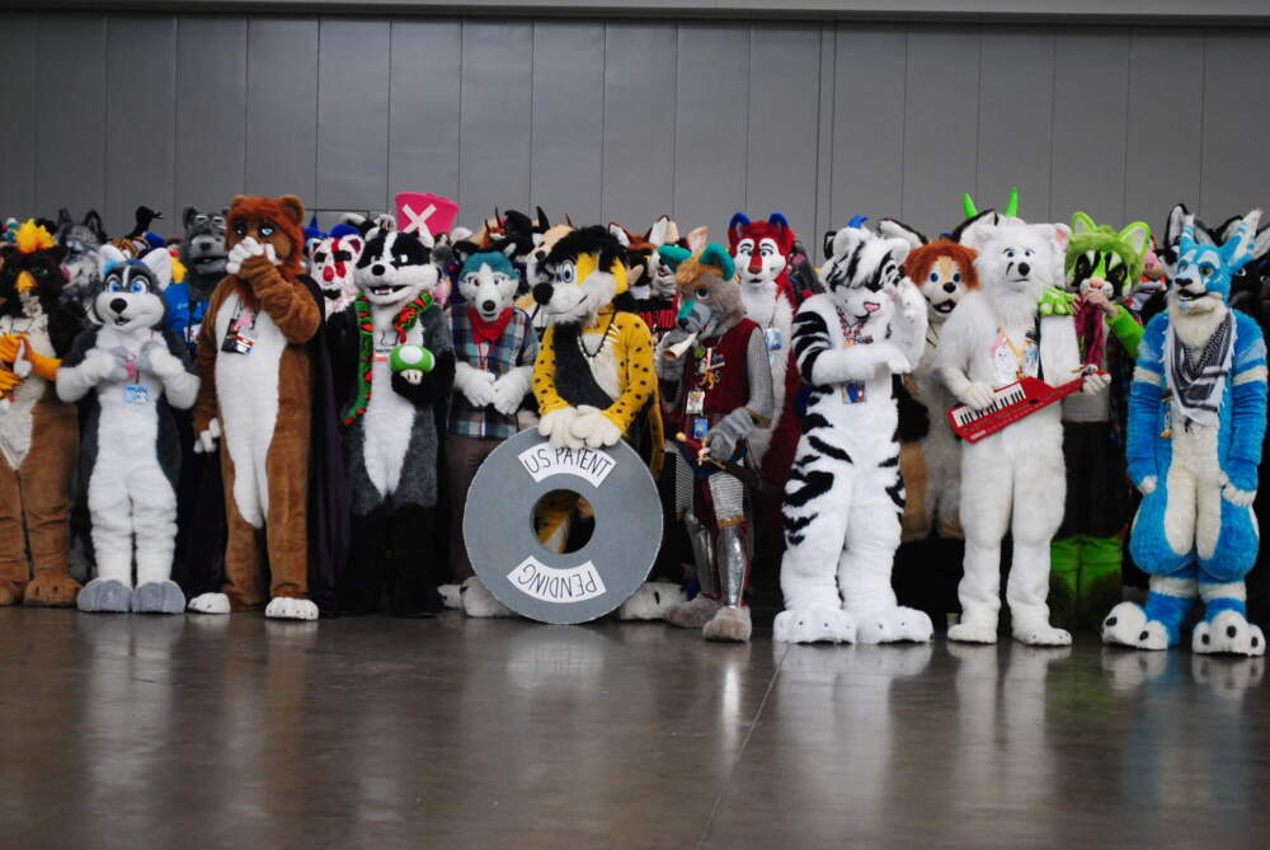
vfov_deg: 16.6
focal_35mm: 82
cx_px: 635
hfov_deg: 24.6
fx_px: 2913
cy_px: 425
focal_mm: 55
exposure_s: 1/40
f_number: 5.6
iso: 400
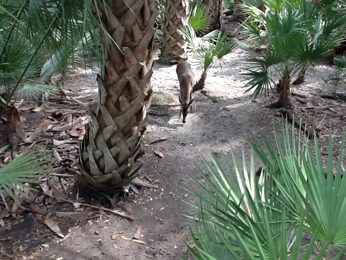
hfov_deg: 56.8
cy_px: 130
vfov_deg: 44.2
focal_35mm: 32
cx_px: 173
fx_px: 320
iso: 80
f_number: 2.4
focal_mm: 2.03
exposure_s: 1/120
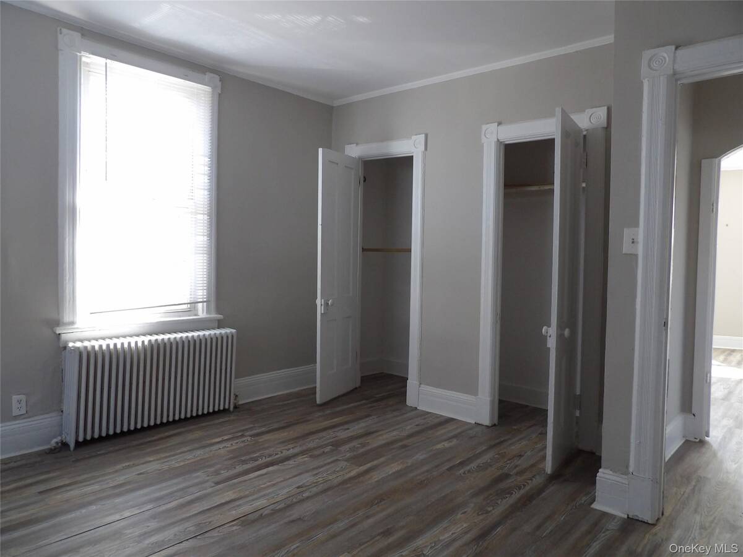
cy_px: 278
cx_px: 372
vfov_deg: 56.8
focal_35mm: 24
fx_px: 515
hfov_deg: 71.6
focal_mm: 4.3
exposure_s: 1/33
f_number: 3.2
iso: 145
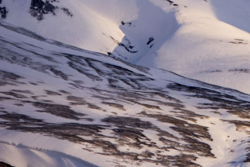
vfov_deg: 1.9
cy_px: -157
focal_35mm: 738
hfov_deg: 2.8
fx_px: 5127
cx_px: 635
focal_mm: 140
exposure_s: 1/1600
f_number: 5.6
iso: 200
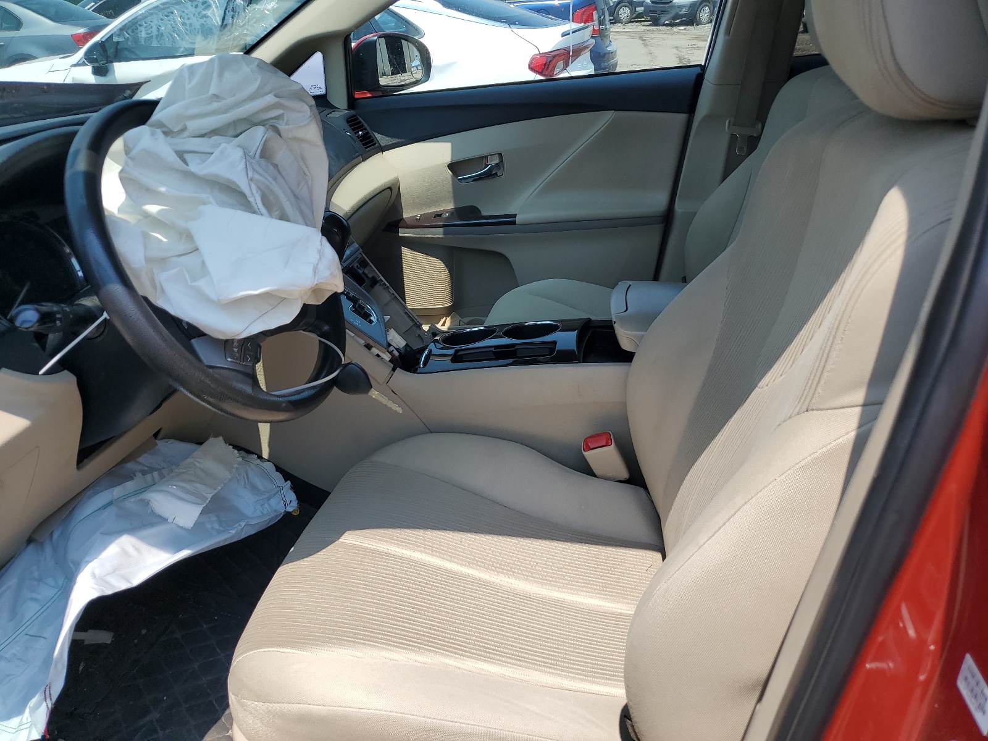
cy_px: 370
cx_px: 494
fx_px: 742
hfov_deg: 67.3
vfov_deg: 53.1
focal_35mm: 26
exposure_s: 1/2000
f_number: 1.5
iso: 50
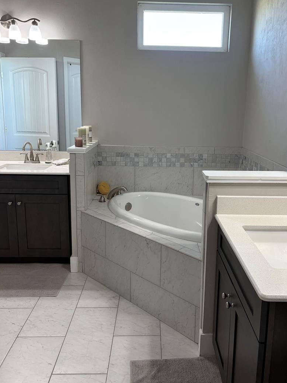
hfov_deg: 46.7
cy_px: 170
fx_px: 332
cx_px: 163
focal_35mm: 30
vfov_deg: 59.8
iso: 80
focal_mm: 5.96
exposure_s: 1/120
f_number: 1.6
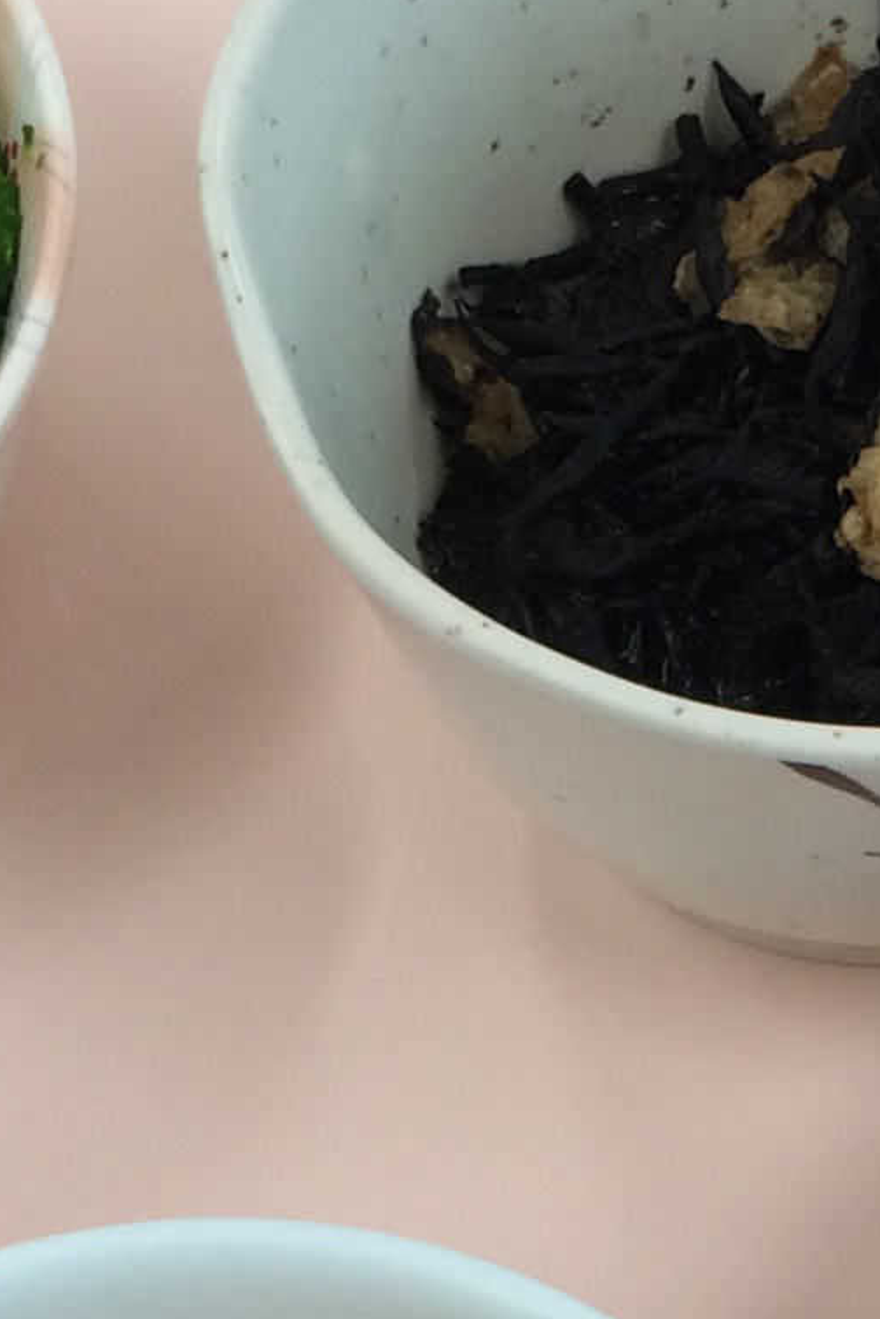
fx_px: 4947
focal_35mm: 135
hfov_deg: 10.1
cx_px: 707
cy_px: 1433
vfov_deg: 14.8
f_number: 2.2
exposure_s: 1/60
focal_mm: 4.12
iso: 50
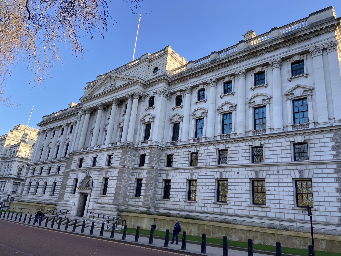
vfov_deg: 53.1
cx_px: 170
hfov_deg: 67.3
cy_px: 128
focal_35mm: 26
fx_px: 256
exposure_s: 1/577
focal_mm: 4.25
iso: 32
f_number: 1.8
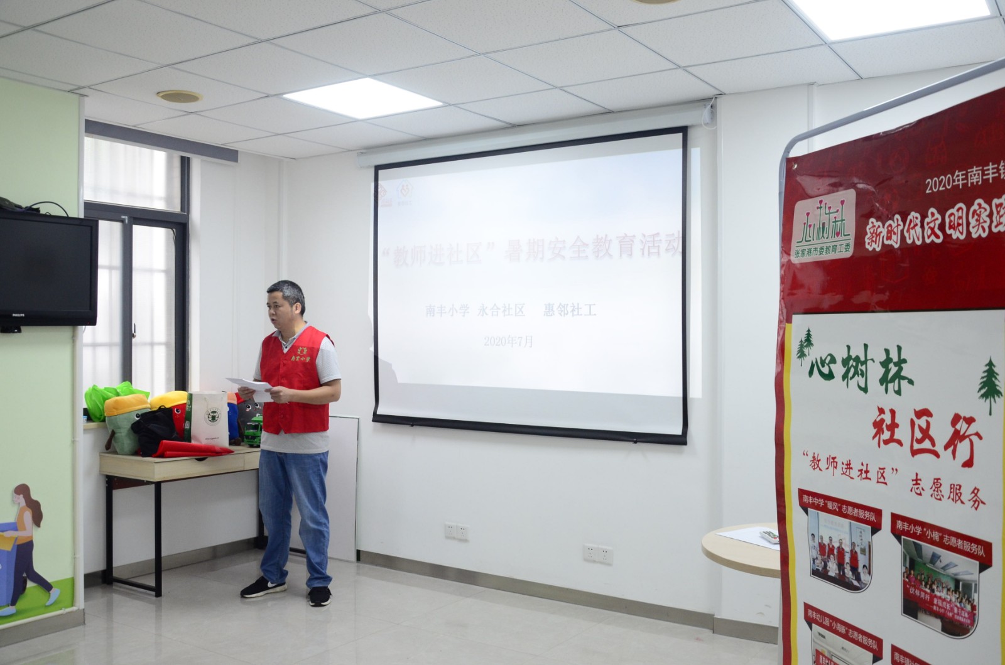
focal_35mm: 33
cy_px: 332
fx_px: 919
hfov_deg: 57.3
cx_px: 502
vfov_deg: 39.8
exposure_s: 1/50
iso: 1000
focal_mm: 22
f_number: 6.3
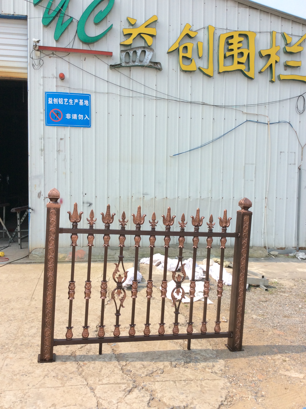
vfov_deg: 56.9
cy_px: 204
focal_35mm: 32
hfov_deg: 44.1
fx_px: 378
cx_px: 153
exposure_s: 1/986
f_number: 2.4
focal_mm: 3.3
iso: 32
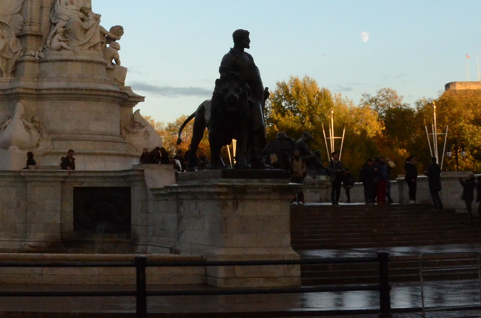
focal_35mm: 75
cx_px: 22
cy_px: -42
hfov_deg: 25.9
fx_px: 1000
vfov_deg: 17.4
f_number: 16
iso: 2500
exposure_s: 1/320
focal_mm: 18
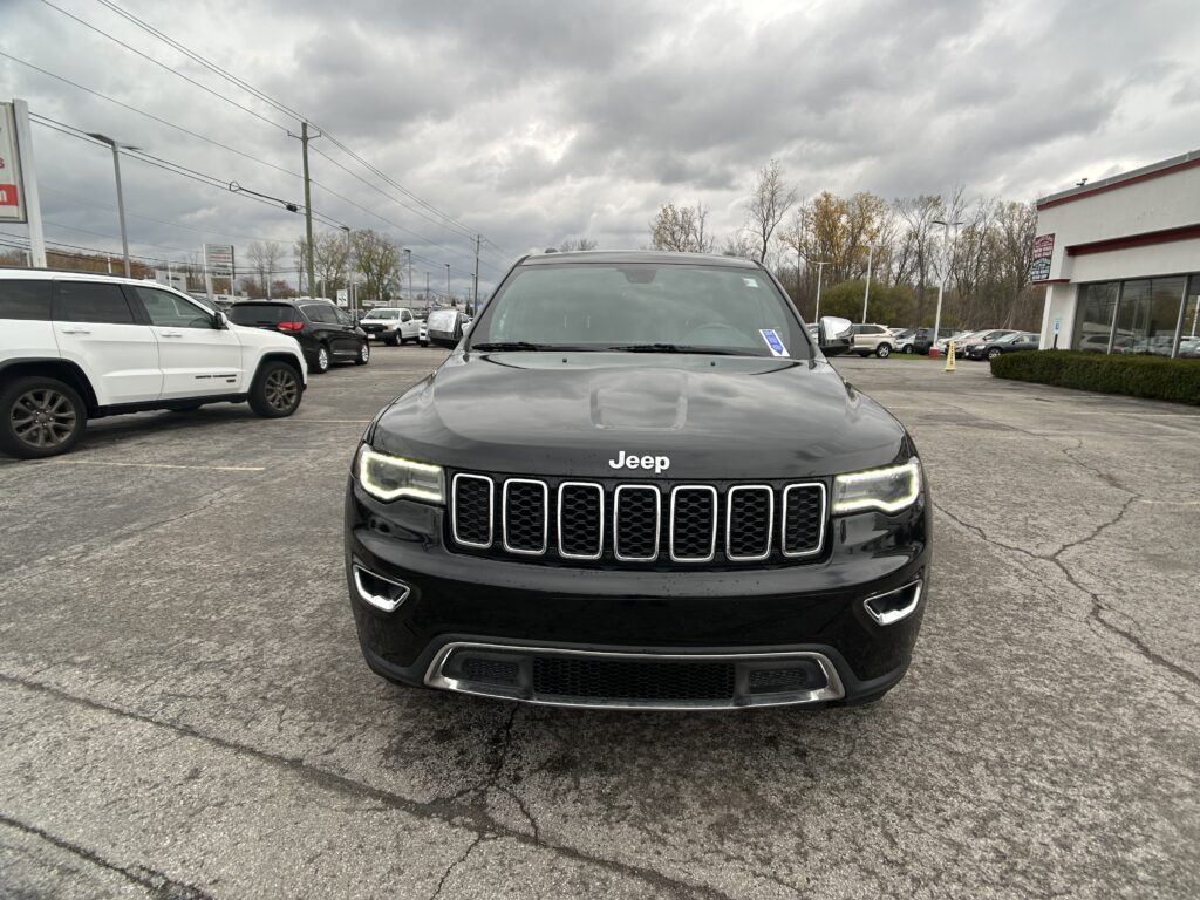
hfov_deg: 67.3
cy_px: 450
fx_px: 901
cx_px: 600
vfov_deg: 53.1
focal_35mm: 26
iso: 50
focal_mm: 5.7
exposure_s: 1/458
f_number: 1.5
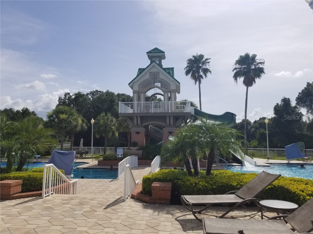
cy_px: 117
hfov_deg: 67.3
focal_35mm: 26
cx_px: 156
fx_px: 235
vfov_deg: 53.1
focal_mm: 4.25
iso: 50
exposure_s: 1/5280
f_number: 1.7
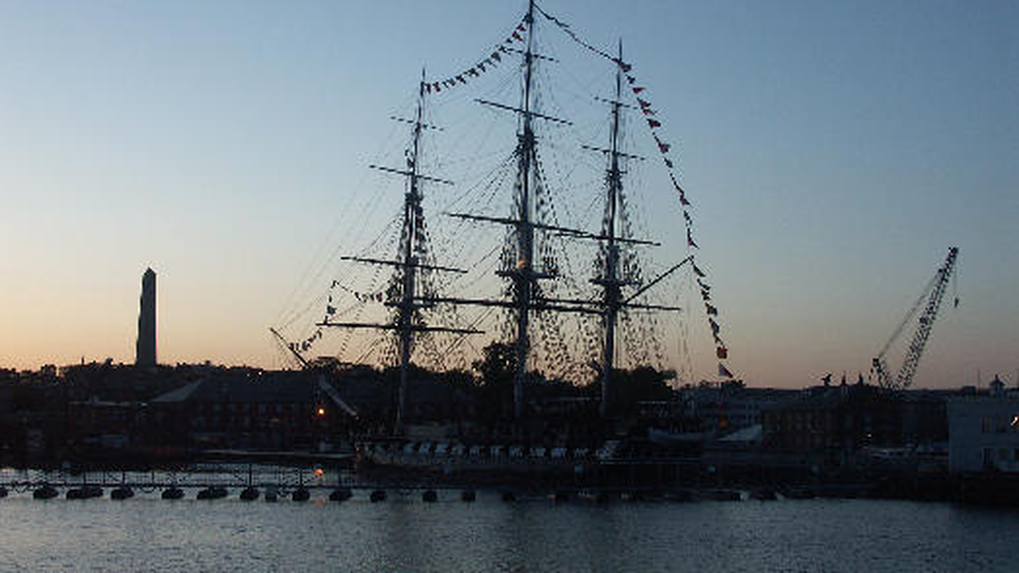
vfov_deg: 23.9
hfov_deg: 41.3
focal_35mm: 50
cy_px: 261
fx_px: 1351
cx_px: 502
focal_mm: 11.78
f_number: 4
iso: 100
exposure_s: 1/100
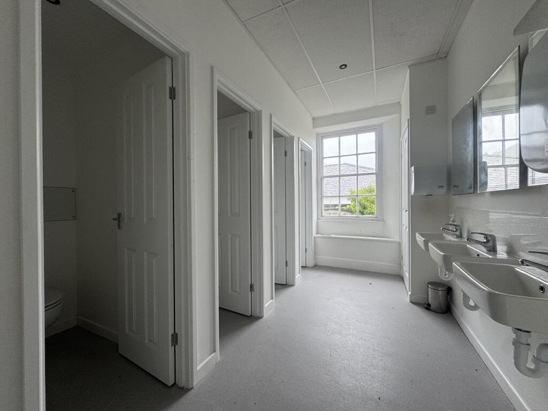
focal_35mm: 14
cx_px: 274
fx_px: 222
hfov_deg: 102.1
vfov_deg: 85.7
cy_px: 206
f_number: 2.2
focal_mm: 2.22
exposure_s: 1/99
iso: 125
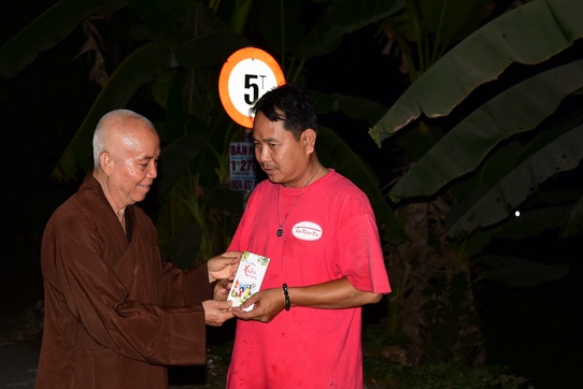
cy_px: 205
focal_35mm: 66
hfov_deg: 30.5
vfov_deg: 20.6
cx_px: 262
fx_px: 1069
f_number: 5.6
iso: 800
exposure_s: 1/125
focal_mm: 55
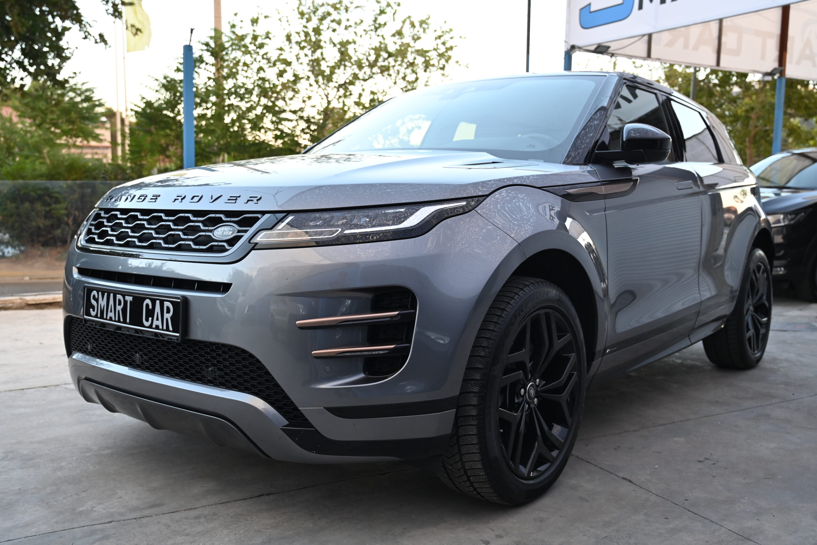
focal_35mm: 34
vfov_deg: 39.4
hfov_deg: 56.5
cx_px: 408
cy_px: 272
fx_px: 760
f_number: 4
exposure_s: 1/200
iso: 400
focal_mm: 33.5
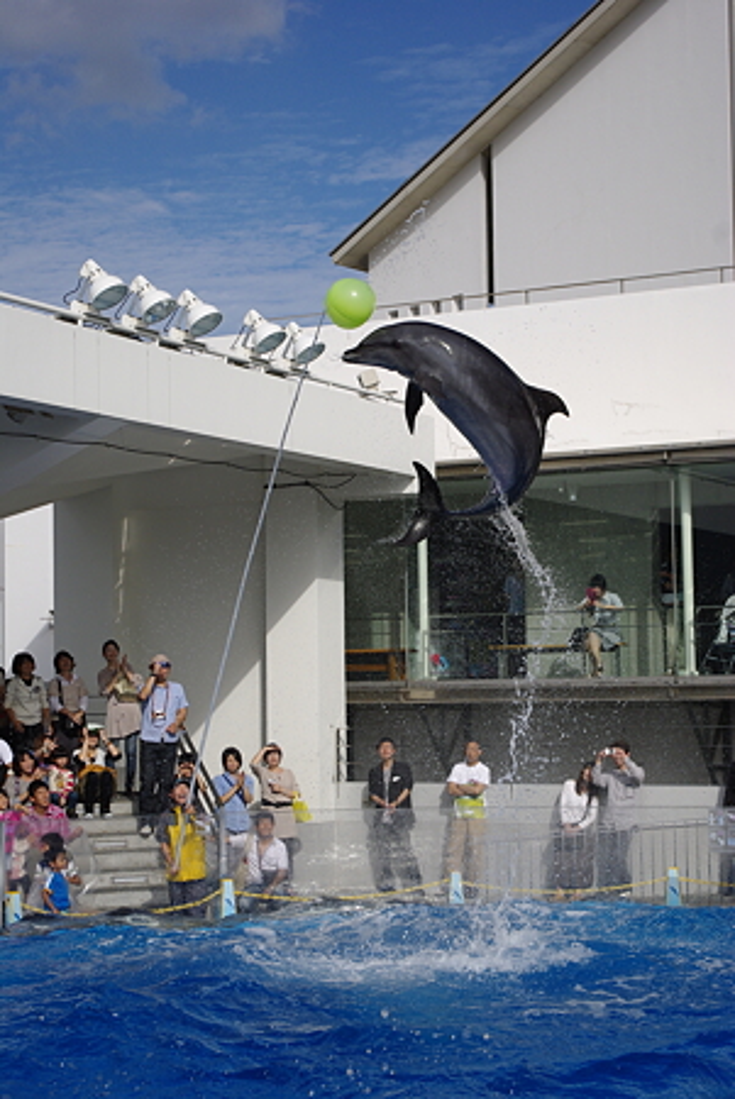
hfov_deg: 21.3
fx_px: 1955
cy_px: 550
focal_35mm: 64
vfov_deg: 31.4
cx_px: 368
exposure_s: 1/1600
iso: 200
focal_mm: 42.5
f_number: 6.3
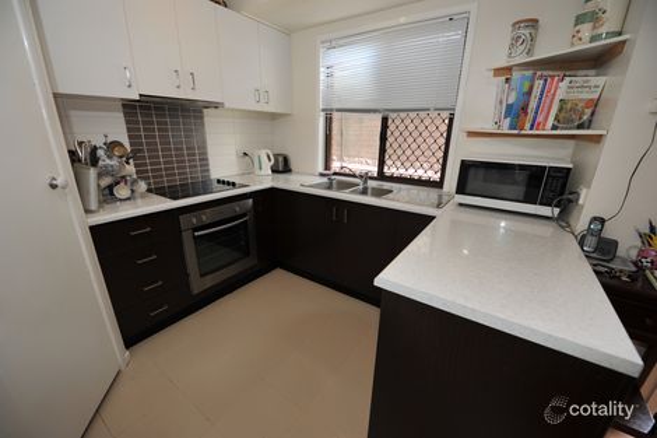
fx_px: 255
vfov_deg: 81.2
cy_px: 219
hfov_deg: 104.3
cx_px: 328
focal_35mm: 14
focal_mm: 14
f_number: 4
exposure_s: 1/80
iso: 320
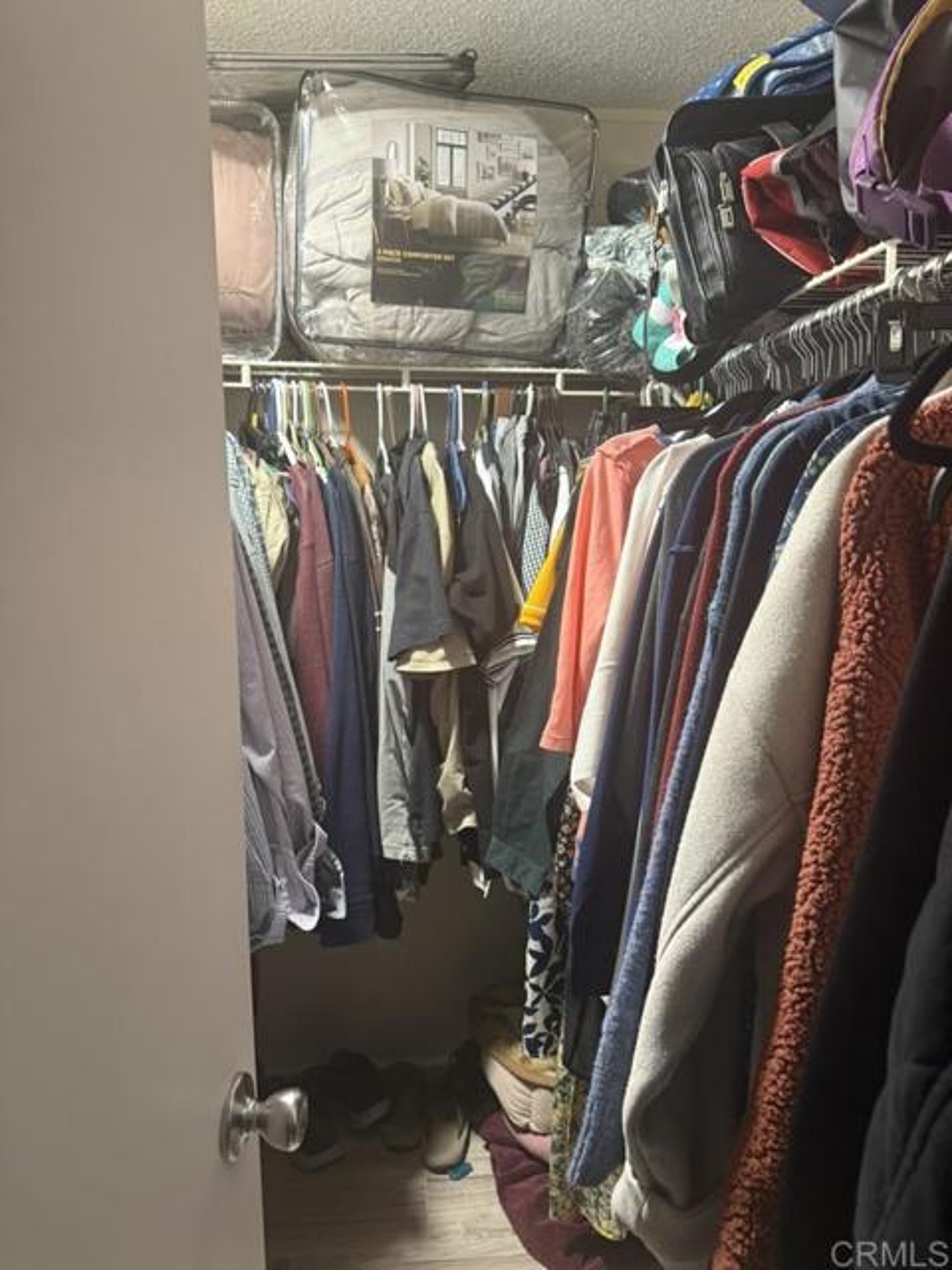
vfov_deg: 71.6
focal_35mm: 24
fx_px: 880
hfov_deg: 56.8
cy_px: 635
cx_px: 476
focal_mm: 6.76
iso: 400
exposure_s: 1/60
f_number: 1.78
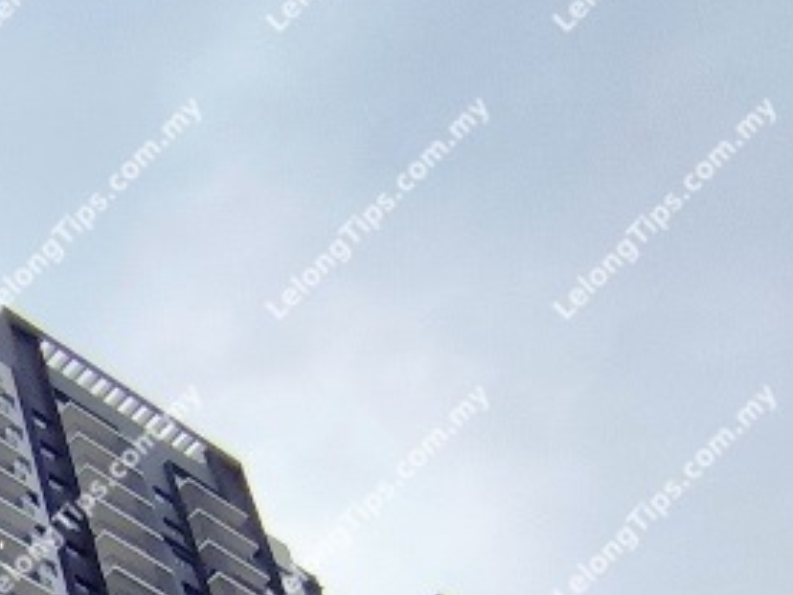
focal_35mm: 74
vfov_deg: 16.0
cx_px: -233
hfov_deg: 23.4
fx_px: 1695
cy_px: 1151
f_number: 2.2
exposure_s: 1/1486
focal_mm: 1.65
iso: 50
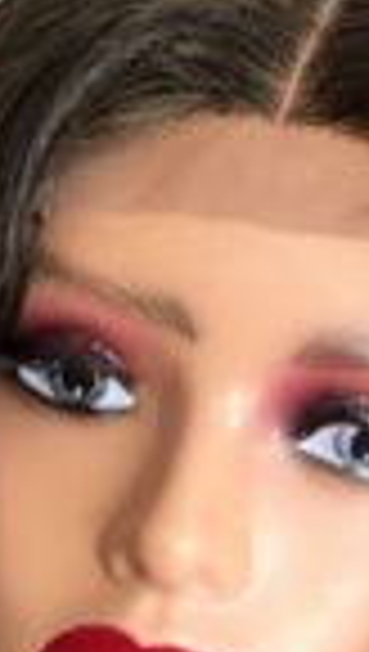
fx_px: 3153
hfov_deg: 6.7
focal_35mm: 182
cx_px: 86
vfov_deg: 11.6
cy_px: 758
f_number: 2
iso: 125
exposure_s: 1/122
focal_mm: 6
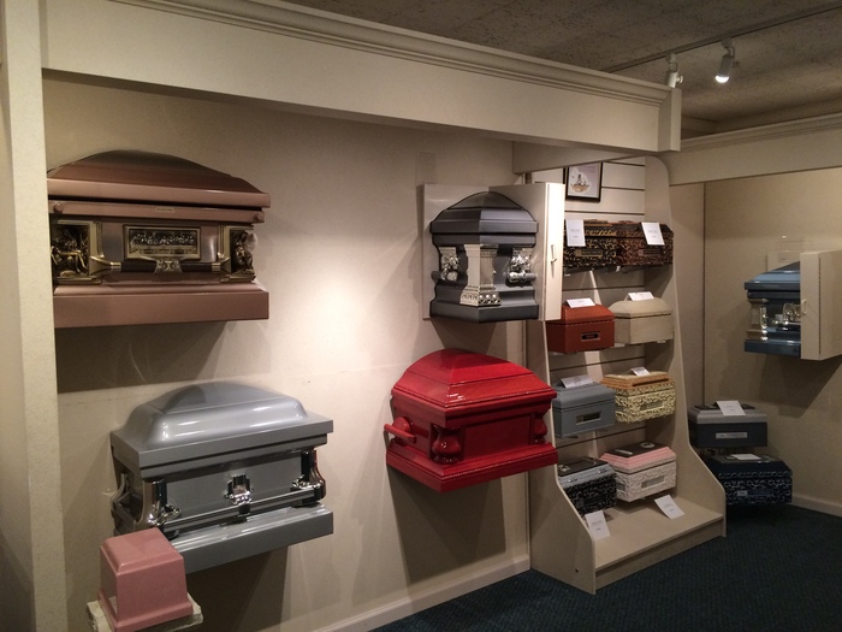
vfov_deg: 48.2
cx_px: 421
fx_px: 705
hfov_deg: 61.7
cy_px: 316
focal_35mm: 29
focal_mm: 4.15
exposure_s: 1/30
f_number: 2.2
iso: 64
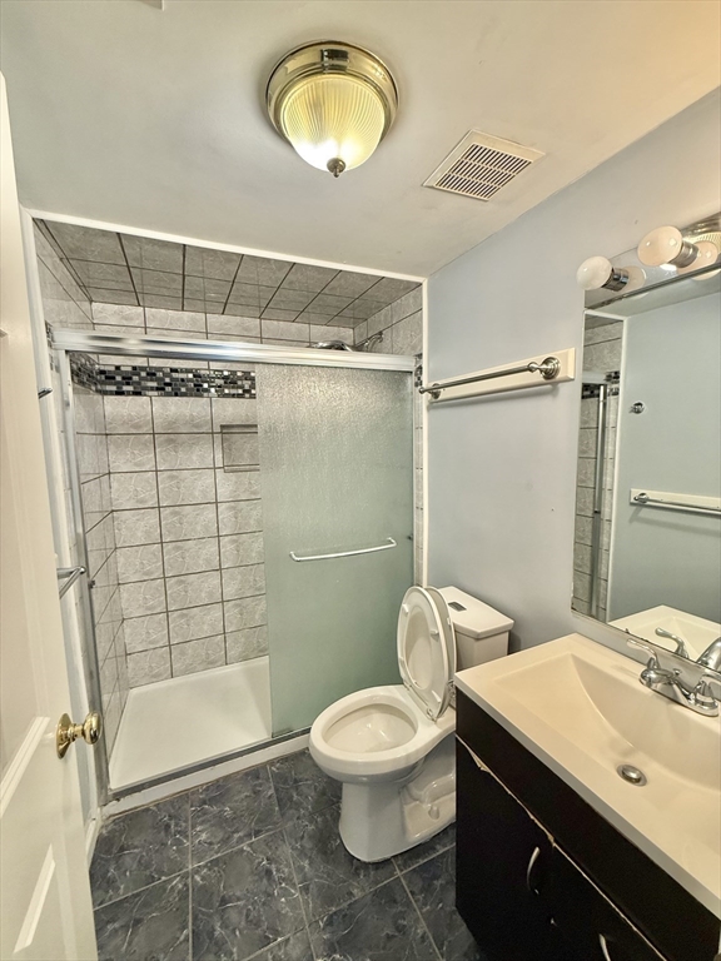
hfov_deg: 85.7
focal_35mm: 14
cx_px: 360
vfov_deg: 102.1
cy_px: 480
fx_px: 389
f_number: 2.2
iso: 250
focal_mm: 2.22
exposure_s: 1/60
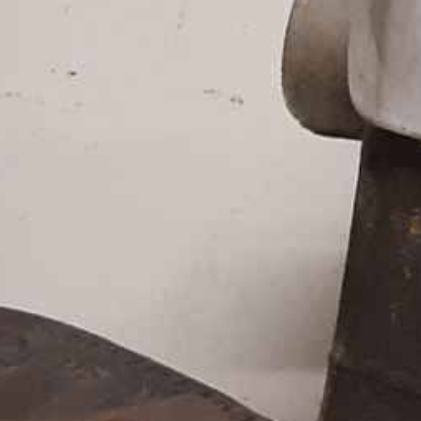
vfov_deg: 9.5
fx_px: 2546
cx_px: 628
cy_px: 260
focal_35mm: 185
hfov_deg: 9.2
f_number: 1.7
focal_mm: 3.93
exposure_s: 1/50
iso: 200
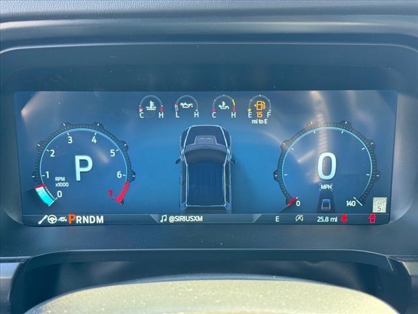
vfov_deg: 30.3
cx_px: 209
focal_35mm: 48
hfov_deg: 39.7
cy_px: 157
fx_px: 580
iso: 125
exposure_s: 1/83
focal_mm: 6.76
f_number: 1.78
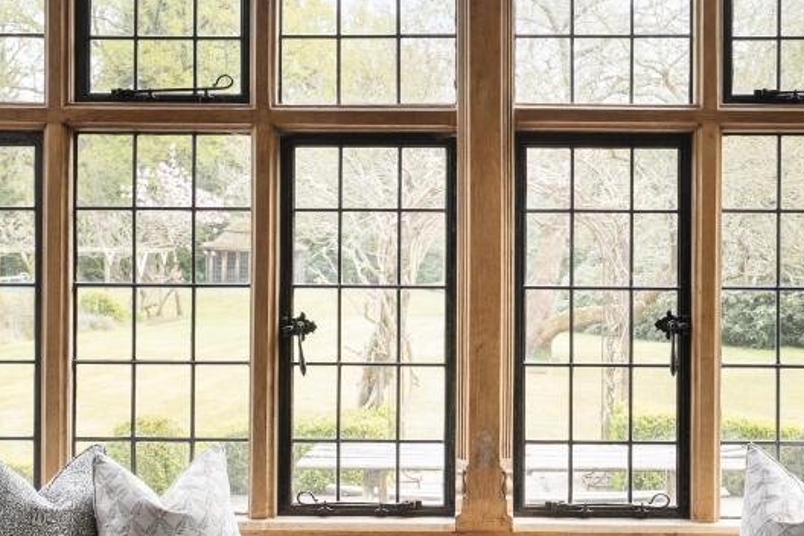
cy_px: 290
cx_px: 484
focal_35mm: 64
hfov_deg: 31.3
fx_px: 1429
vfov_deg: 21.2
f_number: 6.3
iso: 100
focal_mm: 33
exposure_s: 1/10
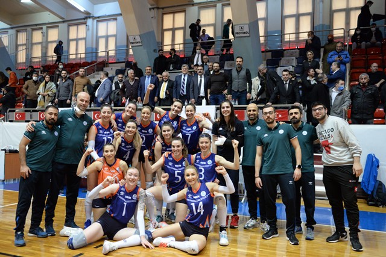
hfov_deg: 54.4
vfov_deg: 37.9
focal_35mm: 35
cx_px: 193
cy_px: 128
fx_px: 375
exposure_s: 1/320
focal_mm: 35
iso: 3200
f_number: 2.8
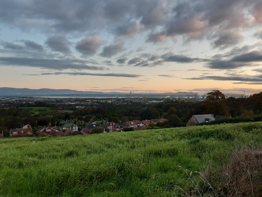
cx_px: 131
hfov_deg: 65.3
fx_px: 204
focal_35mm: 27
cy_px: 100
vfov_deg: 51.4
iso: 40
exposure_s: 1/151
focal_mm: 3.92
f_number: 1.7
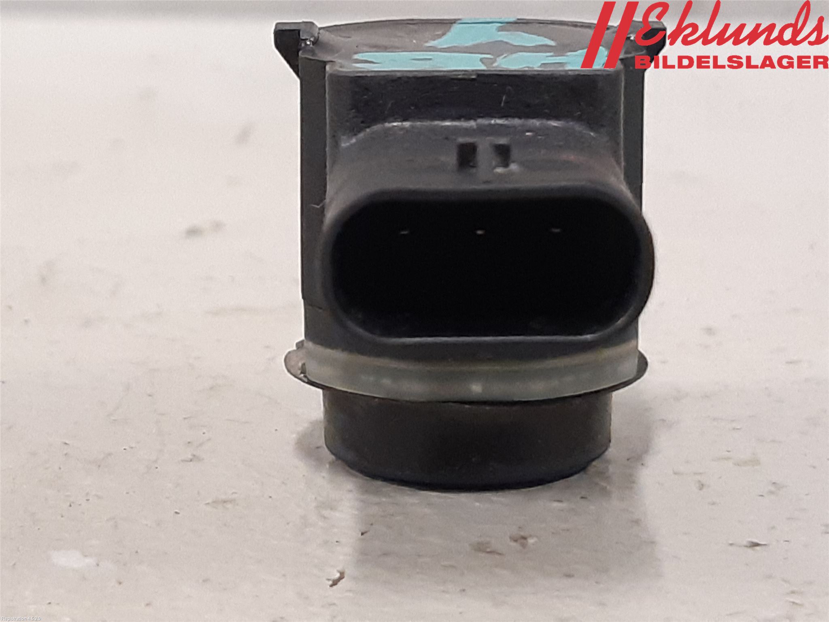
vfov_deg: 53.1
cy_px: 311
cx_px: 414
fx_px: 623
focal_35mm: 26
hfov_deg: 67.3
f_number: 1.7
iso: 250
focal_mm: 3.93
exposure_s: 1/50
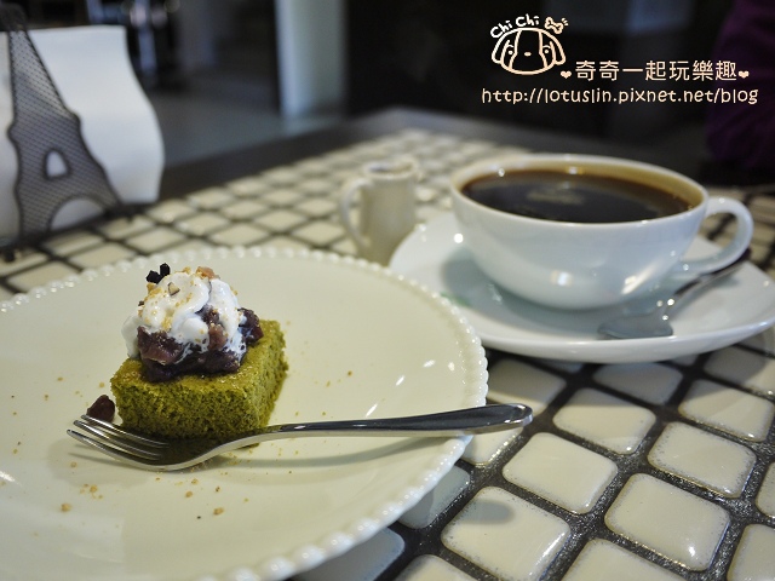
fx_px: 627
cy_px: 290
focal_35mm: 28
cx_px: 388
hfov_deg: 63.4
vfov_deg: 49.7
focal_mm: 14
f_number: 2.5
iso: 250
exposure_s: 1/60
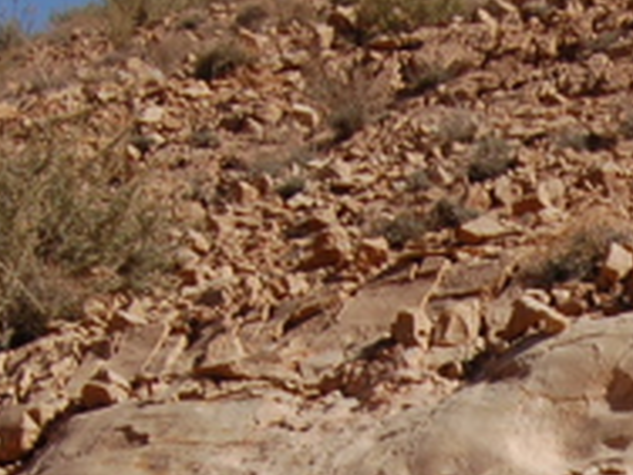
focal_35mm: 172
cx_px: 1138
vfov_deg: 8.3
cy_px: 874
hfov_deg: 10.8
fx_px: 3145
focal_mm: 28
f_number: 10
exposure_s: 1/400
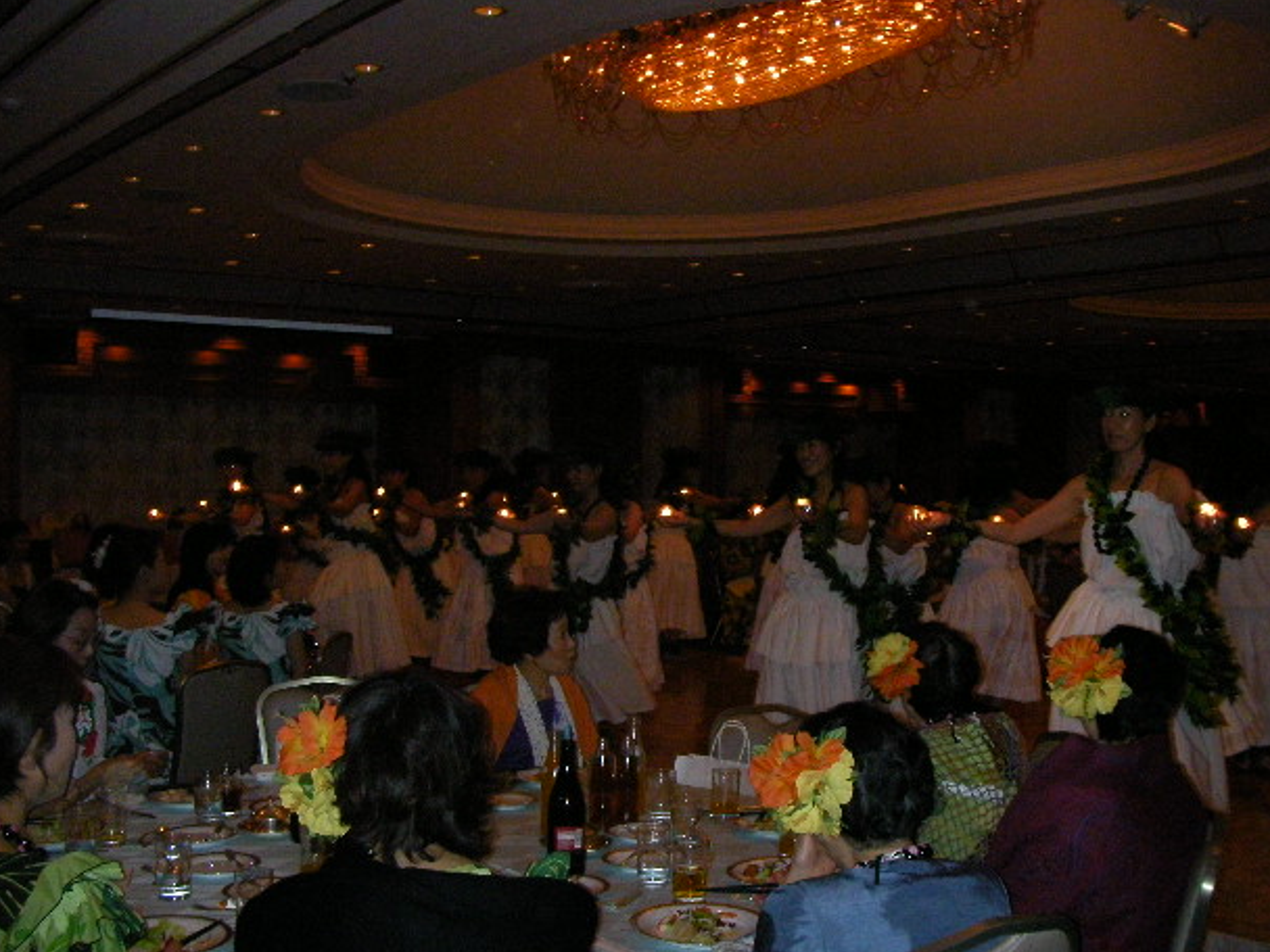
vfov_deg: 36.0
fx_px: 1468
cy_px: 468
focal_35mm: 40
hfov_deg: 46.8
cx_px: 654
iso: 400
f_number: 3.5
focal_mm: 6.3
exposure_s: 1/30
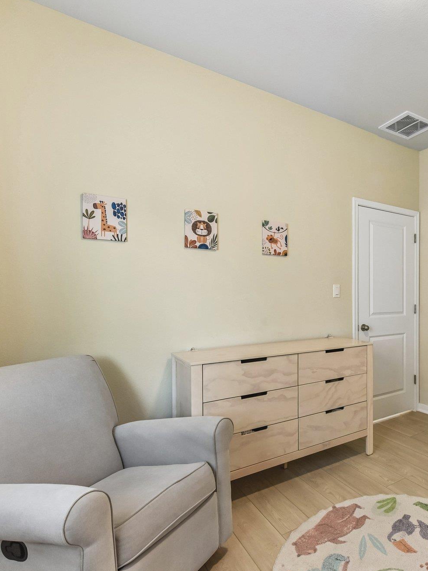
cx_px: 361
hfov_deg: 57.1
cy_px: 295
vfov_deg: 79.0
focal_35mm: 21
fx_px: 346
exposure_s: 1/15
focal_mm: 14
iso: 900
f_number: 8
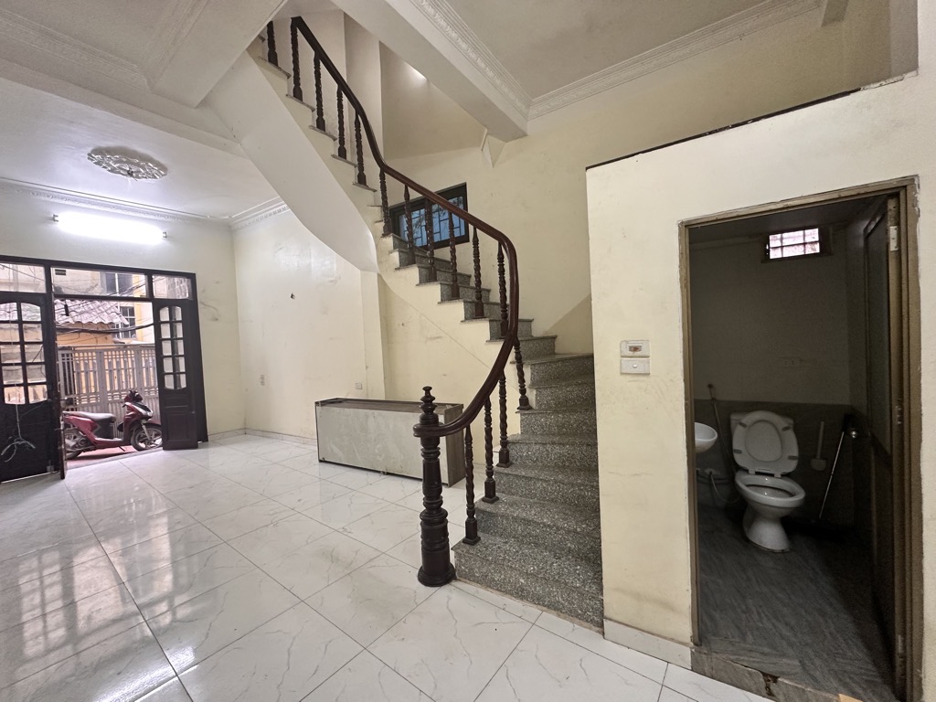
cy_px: 351
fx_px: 379
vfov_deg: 85.7
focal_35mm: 14
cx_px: 468
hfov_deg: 102.1
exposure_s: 1/50
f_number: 2.2
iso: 200
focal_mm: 2.22
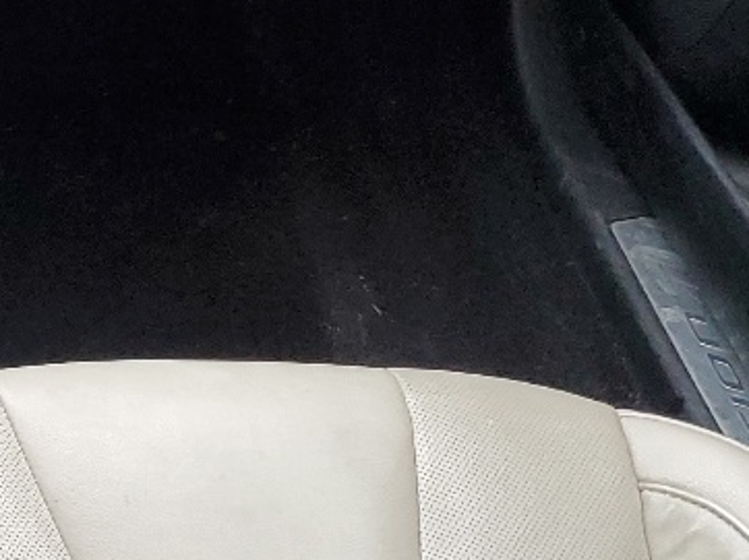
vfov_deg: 12.8
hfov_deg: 14.9
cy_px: 155
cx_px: -602
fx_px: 2487
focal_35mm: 115
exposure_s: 1/120
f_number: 1.5
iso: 94
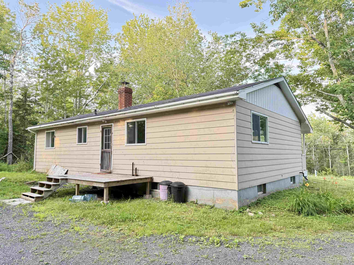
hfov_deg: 71.6
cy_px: 132
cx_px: 177
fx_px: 245
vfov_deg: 56.8
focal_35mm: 24
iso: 200
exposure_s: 1/202
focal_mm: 6.76
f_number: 1.78
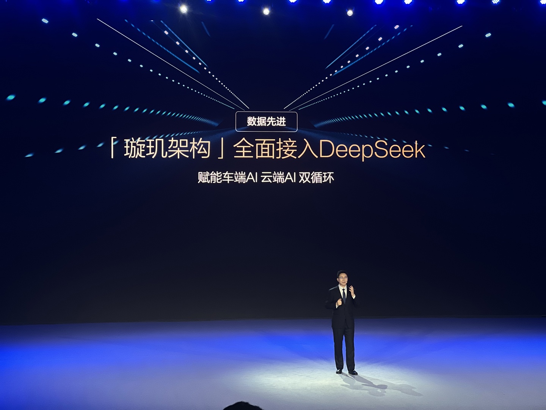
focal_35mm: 77
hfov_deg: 25.3
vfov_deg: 19.1
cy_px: 205
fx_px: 1215
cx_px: 273
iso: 200
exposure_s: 1/40
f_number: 2.8
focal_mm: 9
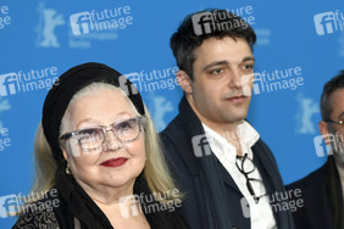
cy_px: 173
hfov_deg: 16.0
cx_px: 240
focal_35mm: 128
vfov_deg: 10.7
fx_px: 1223
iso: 800
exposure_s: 1/400
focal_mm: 80
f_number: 4
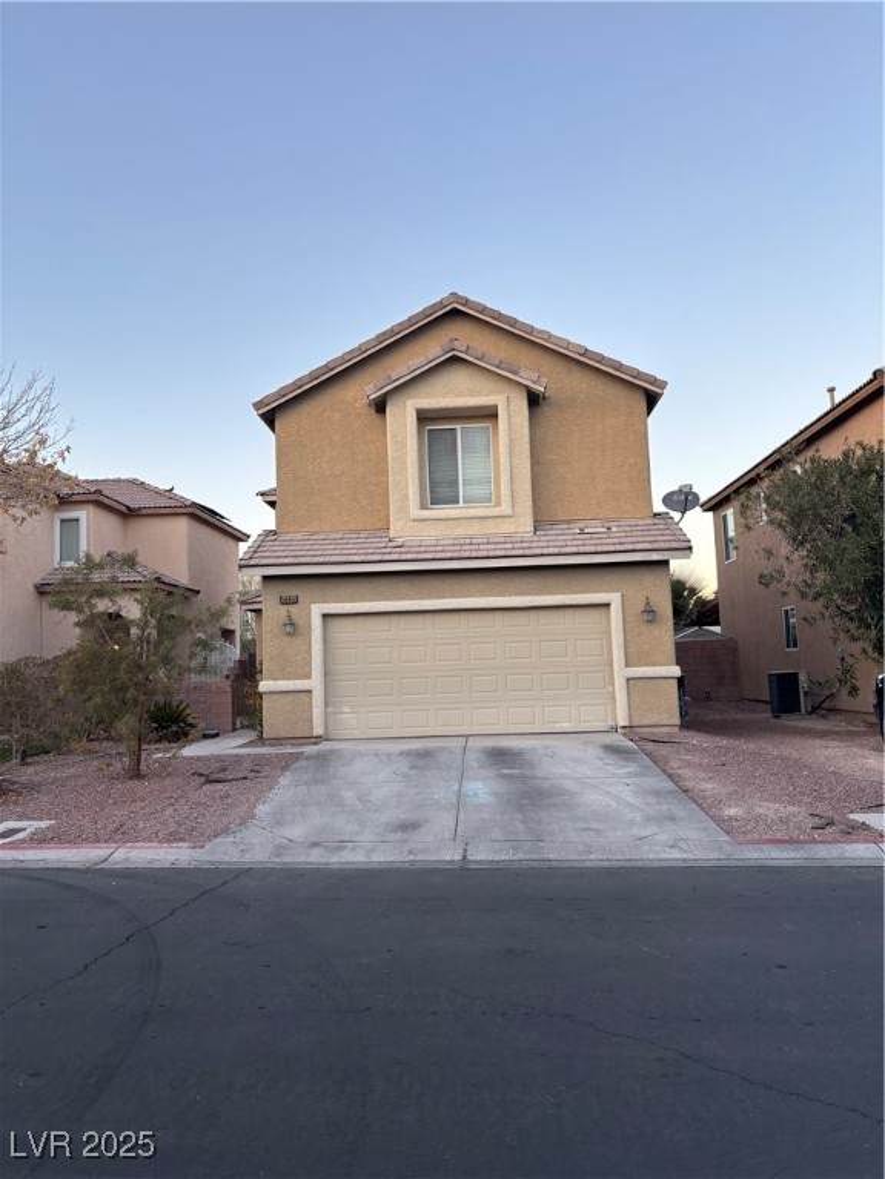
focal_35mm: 26
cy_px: 590
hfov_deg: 53.1
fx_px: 886
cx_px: 442
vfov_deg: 67.3
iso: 40
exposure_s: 1/241
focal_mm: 5.96
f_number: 1.6
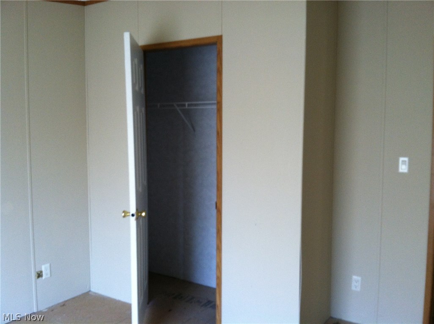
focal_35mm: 35
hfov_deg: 52.7
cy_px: 162
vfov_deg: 40.6
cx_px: 217
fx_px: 438
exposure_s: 1/15
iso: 125
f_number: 2.8
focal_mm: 3.85
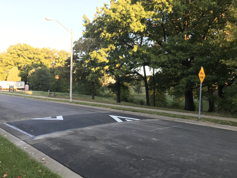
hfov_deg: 63.4
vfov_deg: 49.7
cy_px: 89
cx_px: 118
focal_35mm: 28
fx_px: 192
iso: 32
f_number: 1.8
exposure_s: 1/120
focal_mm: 3.99
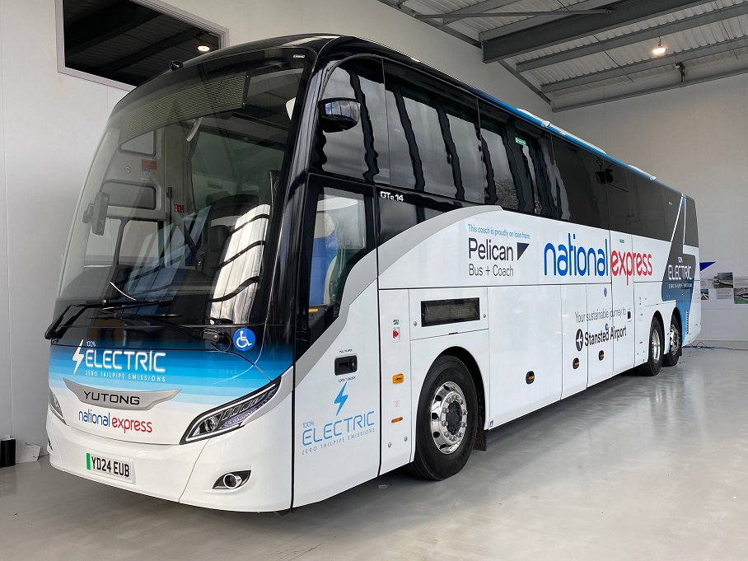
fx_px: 562
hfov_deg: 67.3
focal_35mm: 26
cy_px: 280
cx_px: 374
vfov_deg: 53.1
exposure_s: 1/458
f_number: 1.8
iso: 32
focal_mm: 4.25
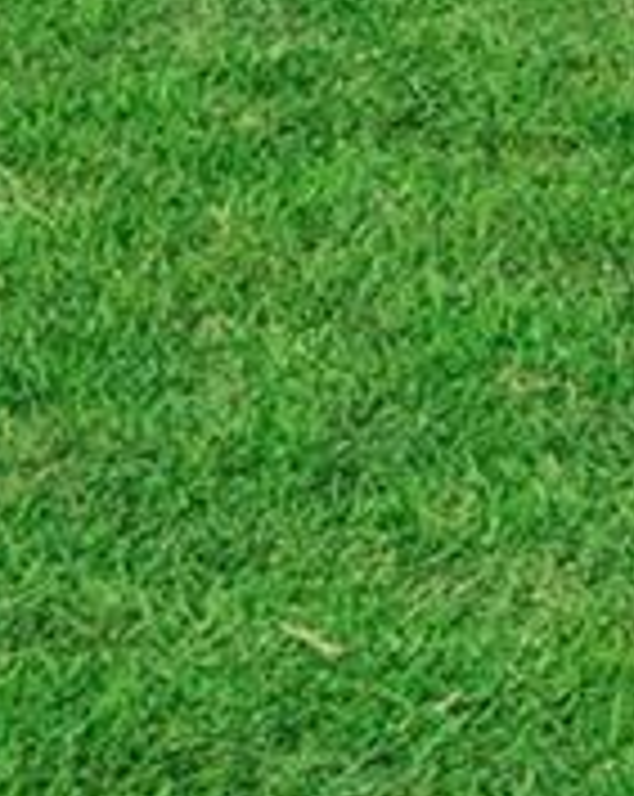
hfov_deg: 7.5
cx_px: -1425
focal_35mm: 174
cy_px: -915
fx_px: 4092
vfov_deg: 10.1
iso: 160
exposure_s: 1/200
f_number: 5.6
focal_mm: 16
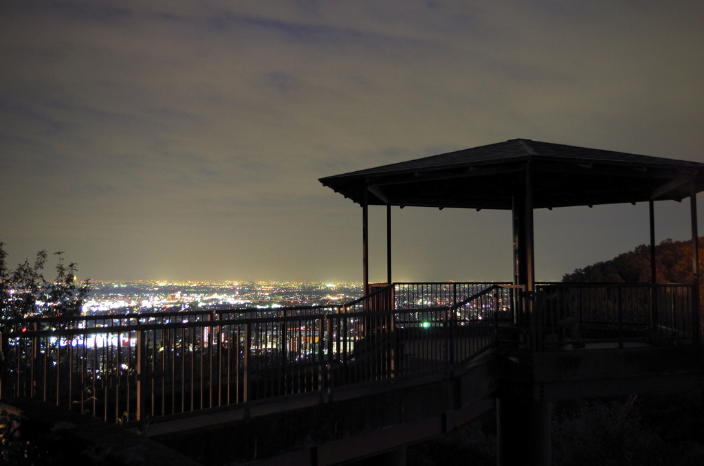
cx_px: 352
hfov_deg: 53.2
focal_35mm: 36
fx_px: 702
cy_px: 233
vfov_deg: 36.7
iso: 400
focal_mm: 24.38
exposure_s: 1.3
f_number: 4
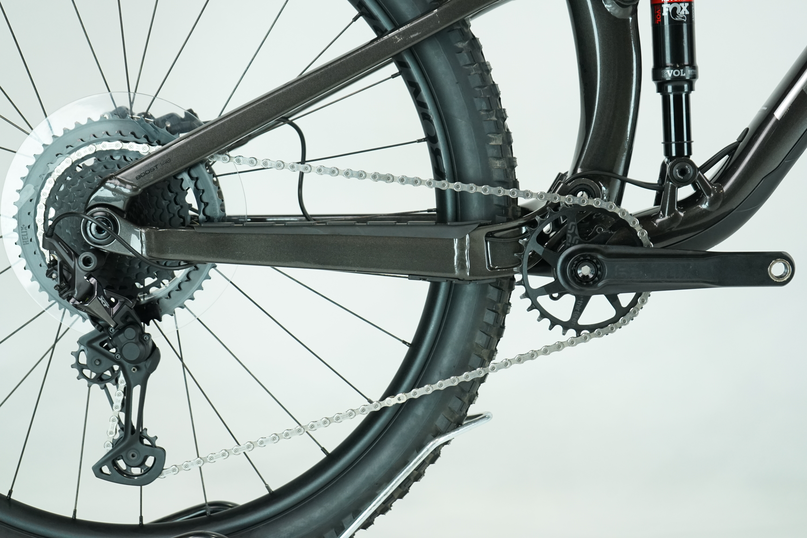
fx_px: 1502
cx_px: 404
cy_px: 269
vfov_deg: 20.3
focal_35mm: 67
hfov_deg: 30.1
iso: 1600
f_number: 5.6
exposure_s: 1/200
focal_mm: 67
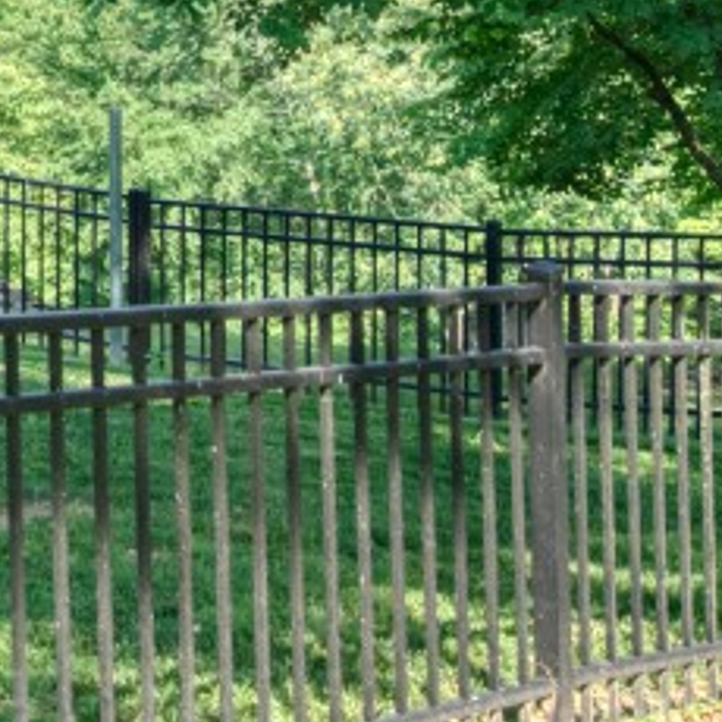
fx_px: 2950
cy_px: -320
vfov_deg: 13.3
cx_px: -443
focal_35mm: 125
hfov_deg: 13.0
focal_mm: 33
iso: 100
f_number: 7.1
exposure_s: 1/1000
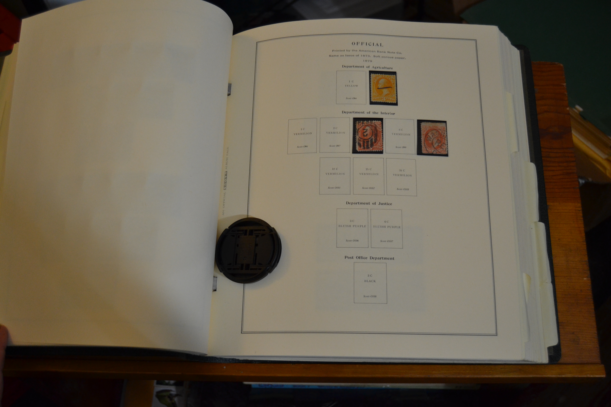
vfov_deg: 36.9
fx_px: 611
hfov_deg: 53.1
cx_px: 306
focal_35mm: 36
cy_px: 204
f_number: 3.8
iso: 900
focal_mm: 24
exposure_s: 1/60
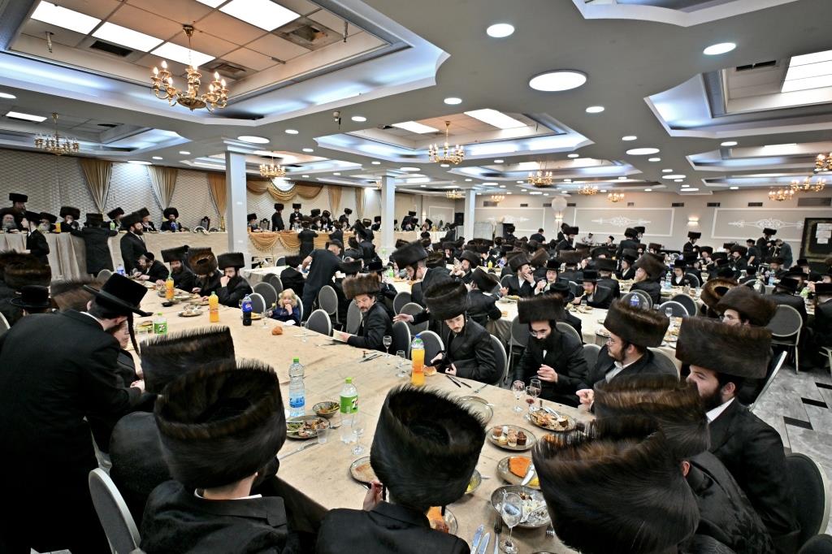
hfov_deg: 90.0
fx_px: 416
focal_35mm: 18
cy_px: 277
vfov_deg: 67.3
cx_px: 416
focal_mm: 12
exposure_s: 1/160
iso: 320
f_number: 3.5
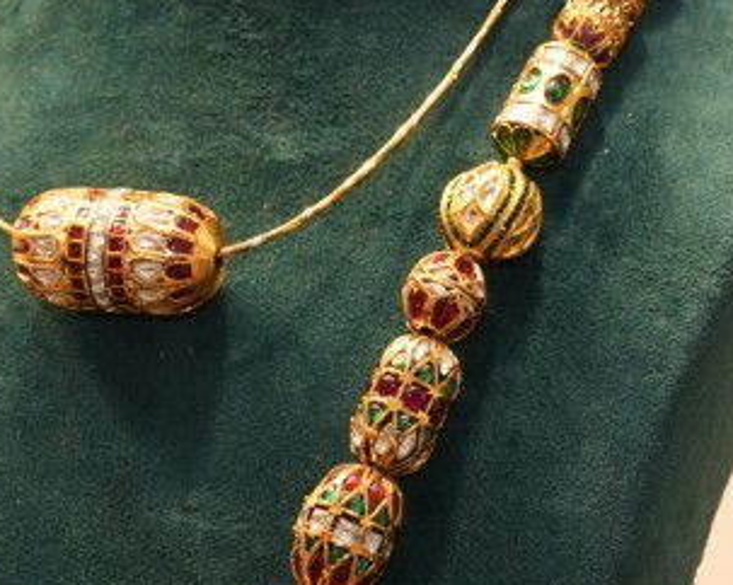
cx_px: 108
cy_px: 504
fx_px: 9864
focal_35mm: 455
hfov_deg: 4.3
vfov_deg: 3.4
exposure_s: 1/125
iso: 640
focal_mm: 105
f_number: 5
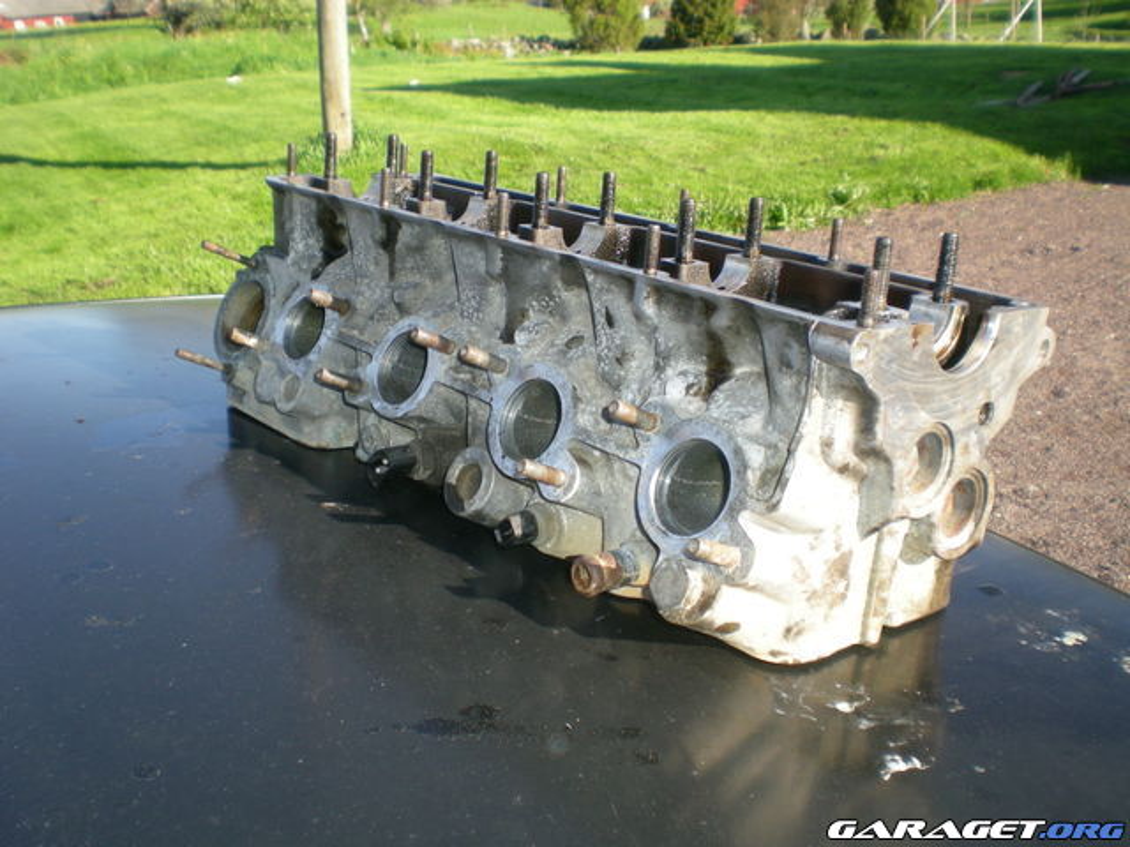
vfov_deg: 37.7
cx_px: 565
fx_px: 1240
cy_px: 424
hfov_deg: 49.0
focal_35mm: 38
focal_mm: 6.3
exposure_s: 1/213
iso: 100
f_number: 4.6
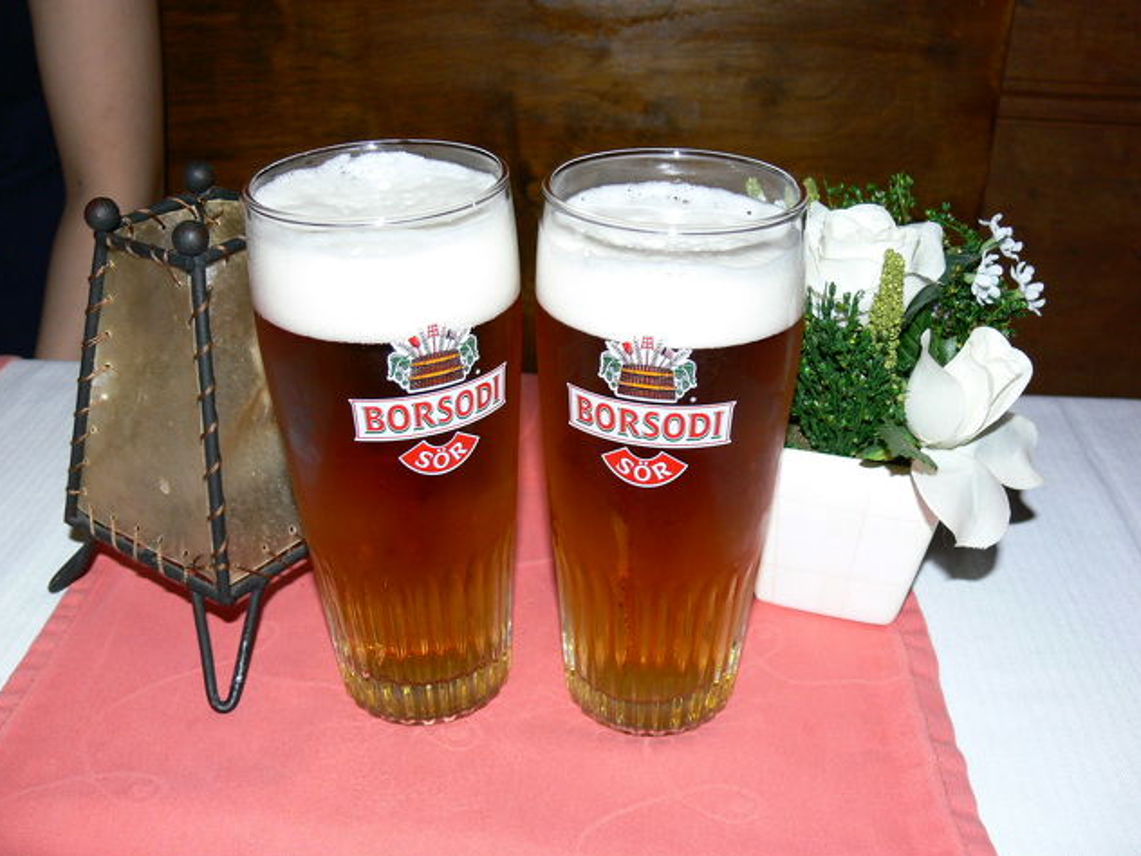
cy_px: 425
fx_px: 1187
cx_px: 561
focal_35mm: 36
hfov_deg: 51.4
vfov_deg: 39.7
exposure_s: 1/30
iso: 100
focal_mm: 7.4
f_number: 2.8
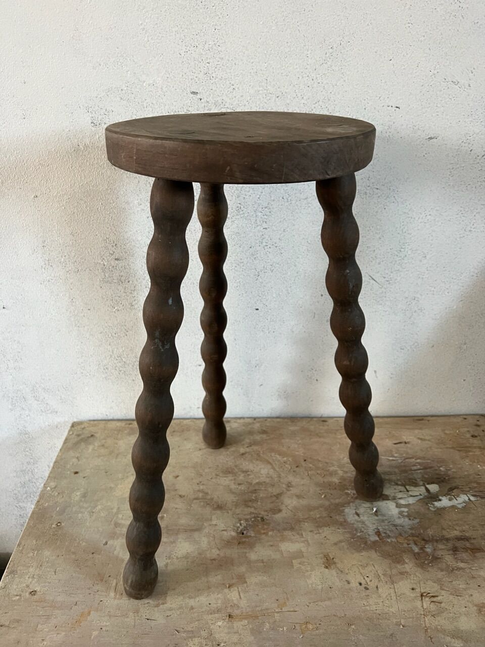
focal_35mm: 26
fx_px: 486
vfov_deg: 67.3
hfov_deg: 53.1
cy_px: 324
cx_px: 242
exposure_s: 1/60
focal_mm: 5.7
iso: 320
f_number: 1.5
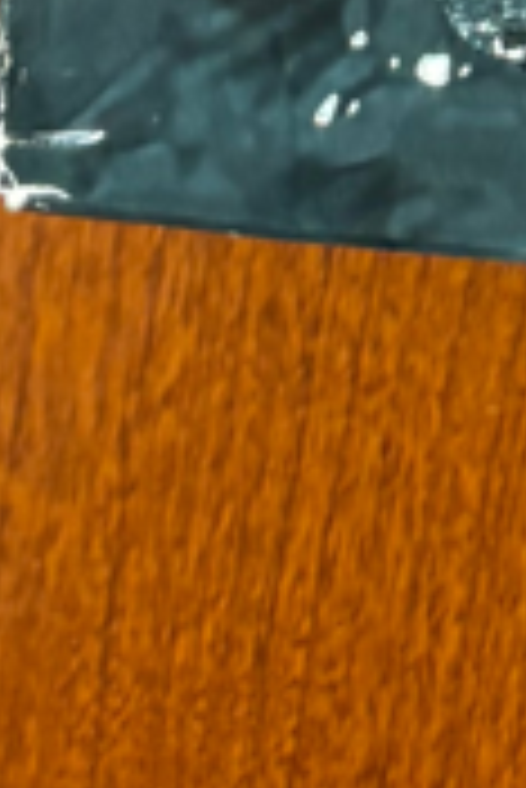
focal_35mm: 185
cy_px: -1387
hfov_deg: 7.3
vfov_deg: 9.3
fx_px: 4046
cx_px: 809
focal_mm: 5.96
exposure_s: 1/60
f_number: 1.6
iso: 160
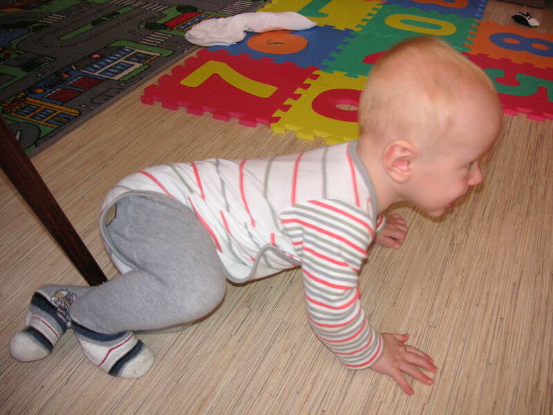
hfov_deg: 50.1
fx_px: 591
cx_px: 276
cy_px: 208
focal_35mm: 37
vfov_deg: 38.7
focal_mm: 6.1
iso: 160
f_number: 2.8
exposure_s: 1/45
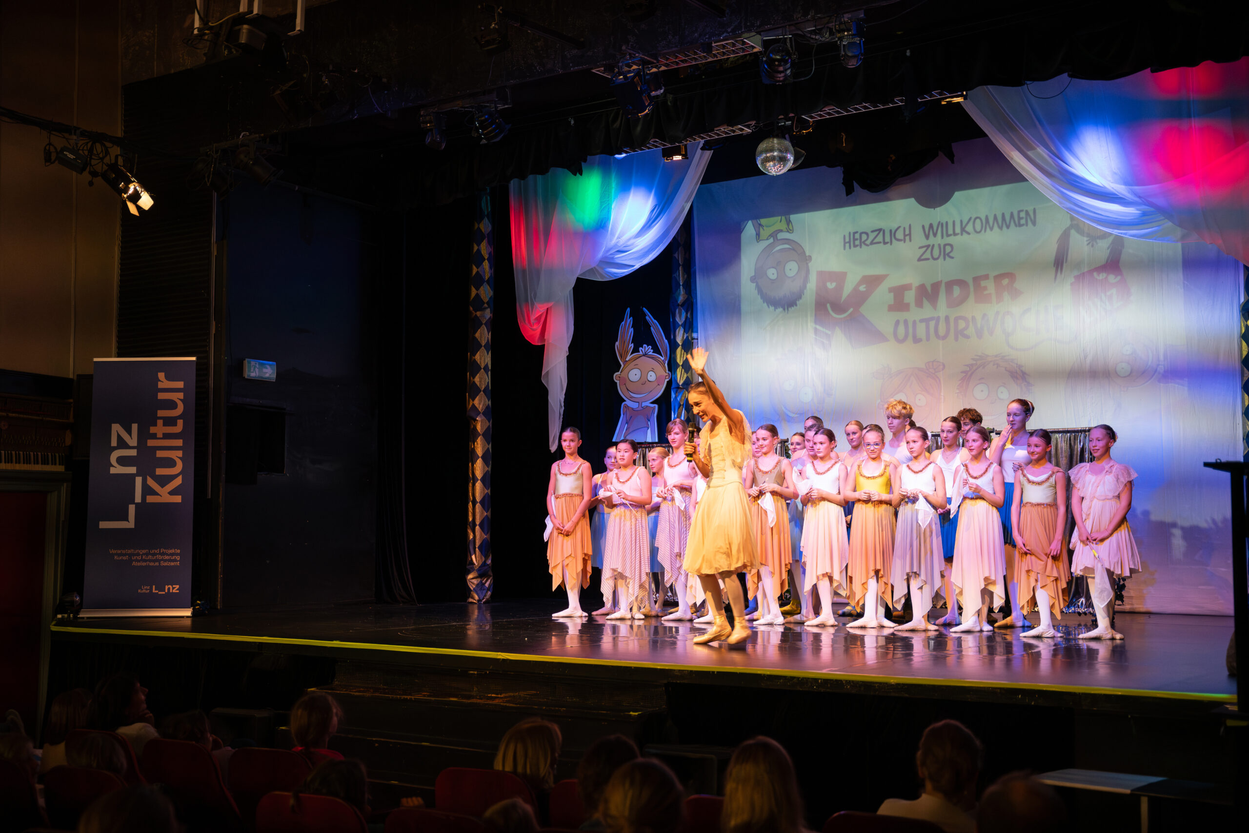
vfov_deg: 32.0
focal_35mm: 42
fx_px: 1450
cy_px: 416
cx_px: 624
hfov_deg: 46.6
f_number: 2.8
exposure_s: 1/200
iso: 3200
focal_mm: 41.8
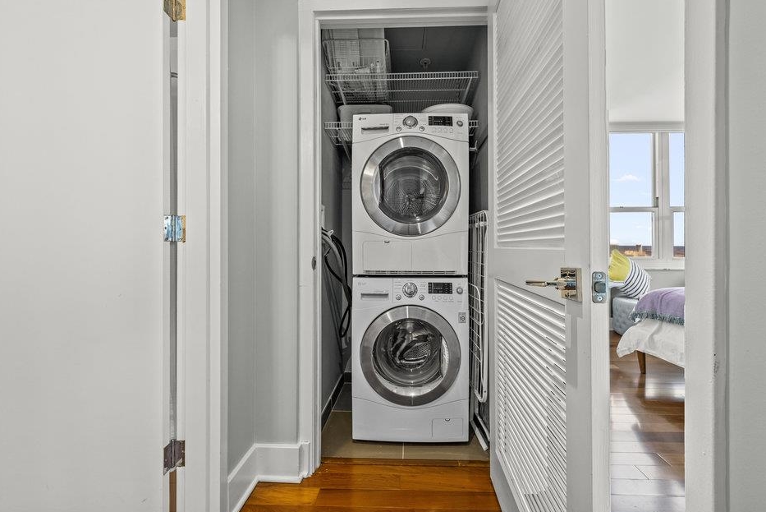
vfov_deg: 77.4
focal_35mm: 15
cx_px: 399
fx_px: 319
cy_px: 246
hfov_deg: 100.3
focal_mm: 14
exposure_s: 1/13
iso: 800
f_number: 8
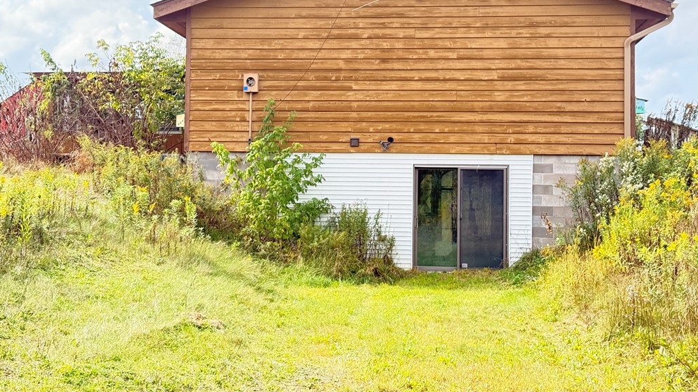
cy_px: 143
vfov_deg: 22.6
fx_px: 981
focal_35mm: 53
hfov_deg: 39.2
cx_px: 348
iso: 100
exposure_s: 1/906
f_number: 1.78
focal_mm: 6.76
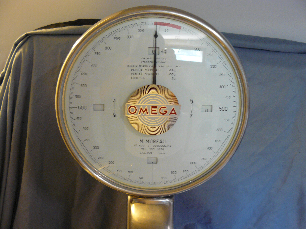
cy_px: 114
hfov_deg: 51.4
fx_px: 318
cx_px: 153
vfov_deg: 39.7
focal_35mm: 36
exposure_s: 1/6
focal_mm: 6
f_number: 2.8
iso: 200
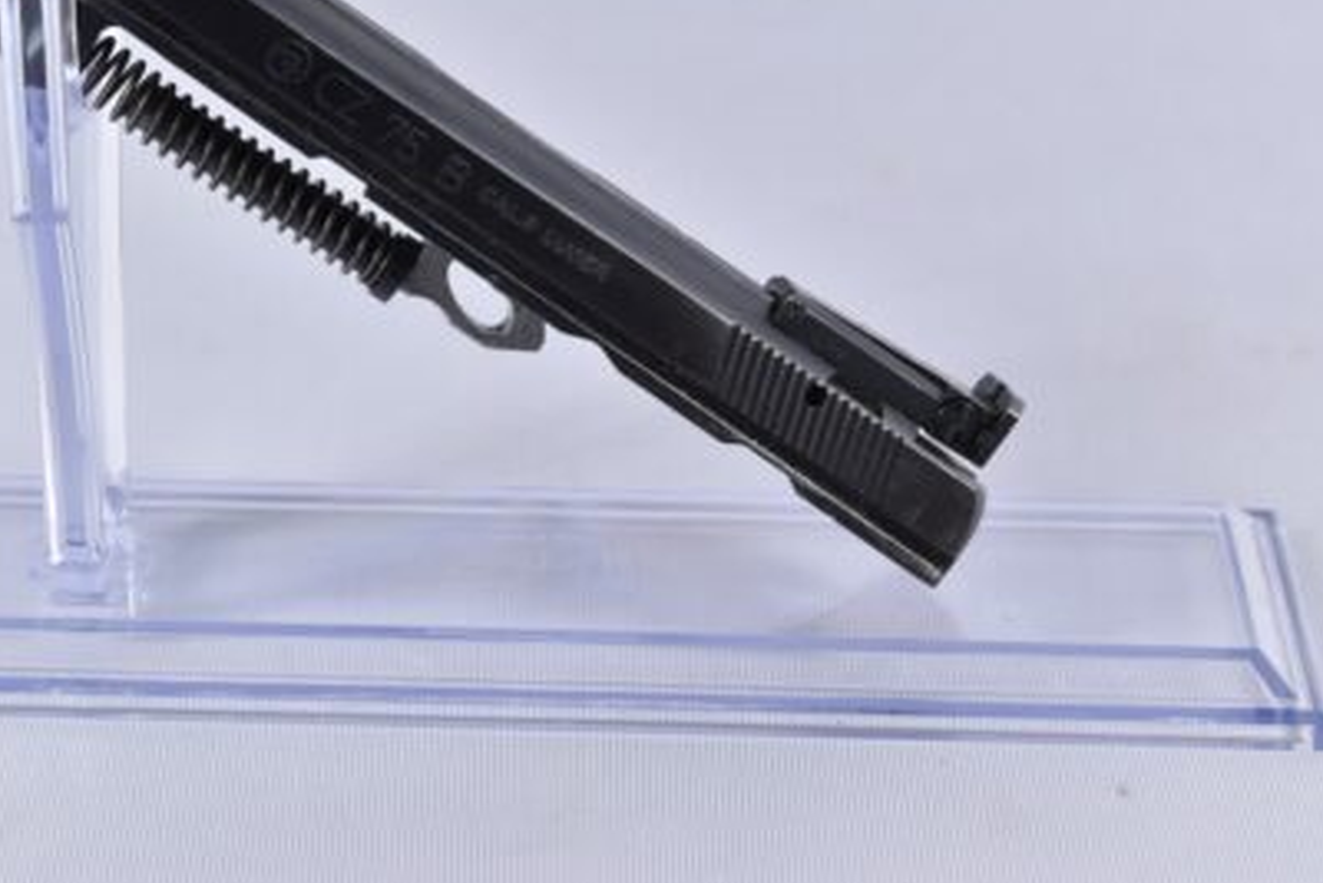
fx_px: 4549
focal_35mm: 124
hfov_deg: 16.5
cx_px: 427
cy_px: 248
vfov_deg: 11.1
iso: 640
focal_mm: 55
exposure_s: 1/100
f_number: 5.6
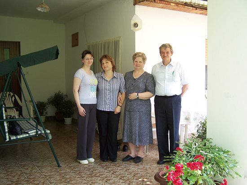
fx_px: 271
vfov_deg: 37.7
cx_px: 124
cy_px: 92
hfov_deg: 49.0
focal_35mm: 38
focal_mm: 6.3
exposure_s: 1/60
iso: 80
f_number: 2.8
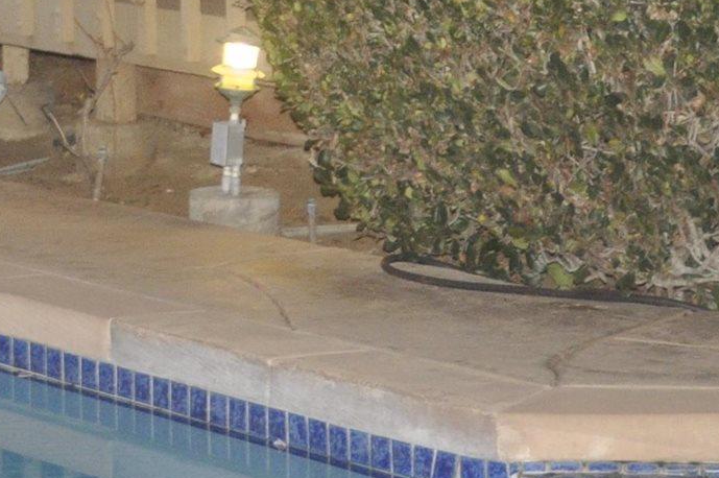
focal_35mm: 214
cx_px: -42
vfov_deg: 6.3
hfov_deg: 9.5
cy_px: -331
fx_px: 4270
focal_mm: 32
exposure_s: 1/60
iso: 800
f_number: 2.8
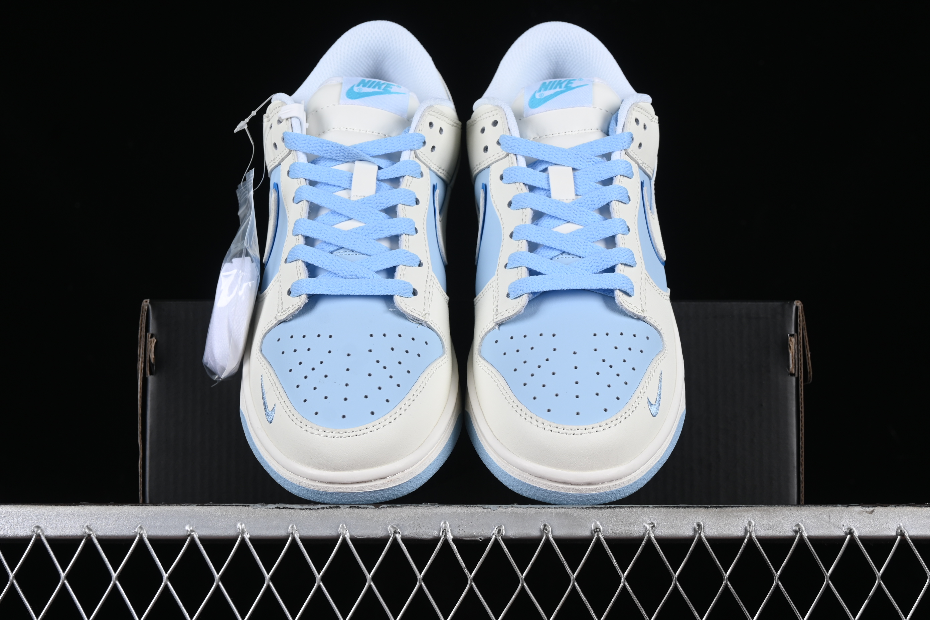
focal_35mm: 75
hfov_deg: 27.0
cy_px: 310
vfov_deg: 18.2
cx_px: 465
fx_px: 1937
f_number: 8
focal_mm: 50
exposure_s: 1/80
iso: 160
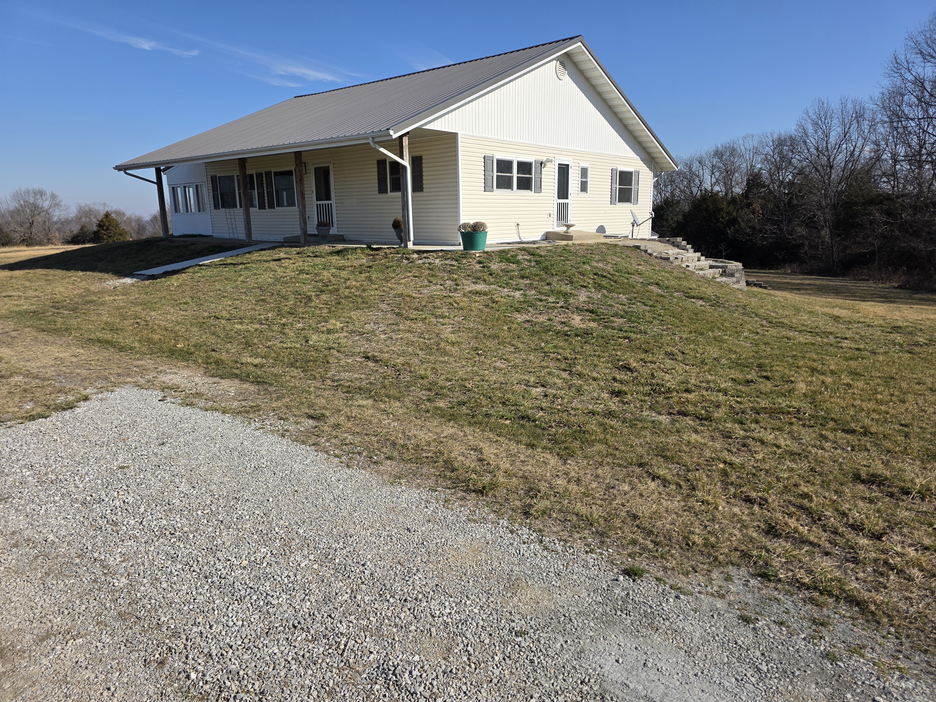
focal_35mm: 23
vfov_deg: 58.9
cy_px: 351
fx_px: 622
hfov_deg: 73.9
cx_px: 468
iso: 80
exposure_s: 1/7944
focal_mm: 6.3
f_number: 1.7
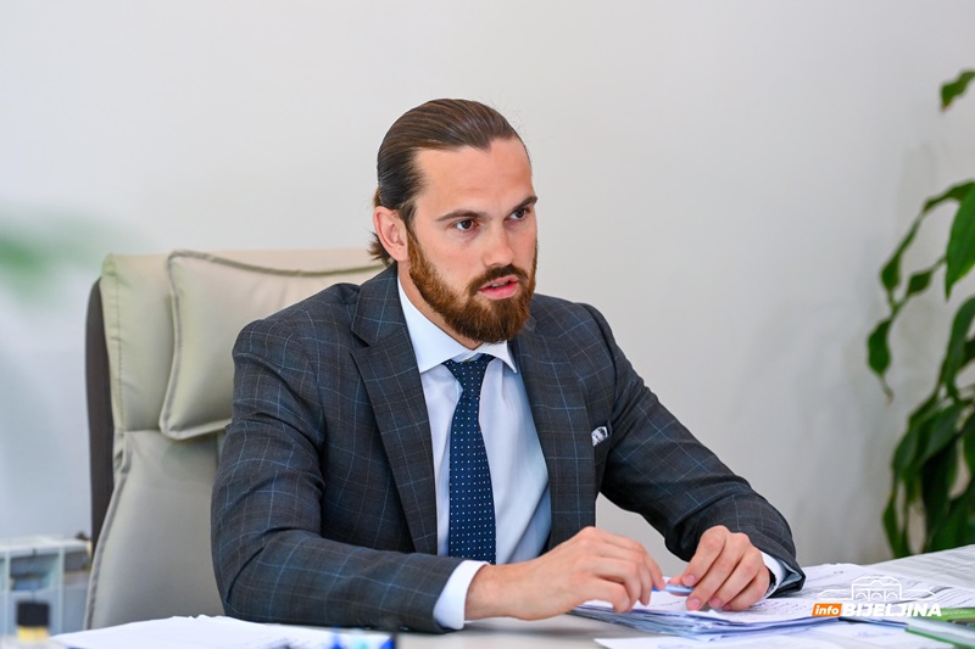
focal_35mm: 110
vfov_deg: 12.4
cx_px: 488
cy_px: 324
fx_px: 2978
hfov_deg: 18.6
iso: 1250
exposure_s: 1/320
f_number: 2.8
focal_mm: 110
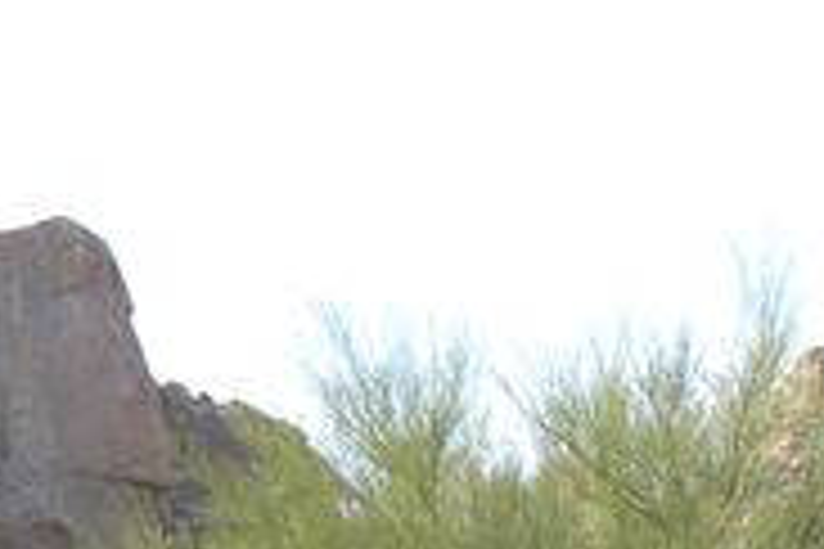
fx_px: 8812
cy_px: 842
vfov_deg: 3.6
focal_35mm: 385
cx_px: -353
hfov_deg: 5.3
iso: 50
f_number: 6
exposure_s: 1/187
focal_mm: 32.4
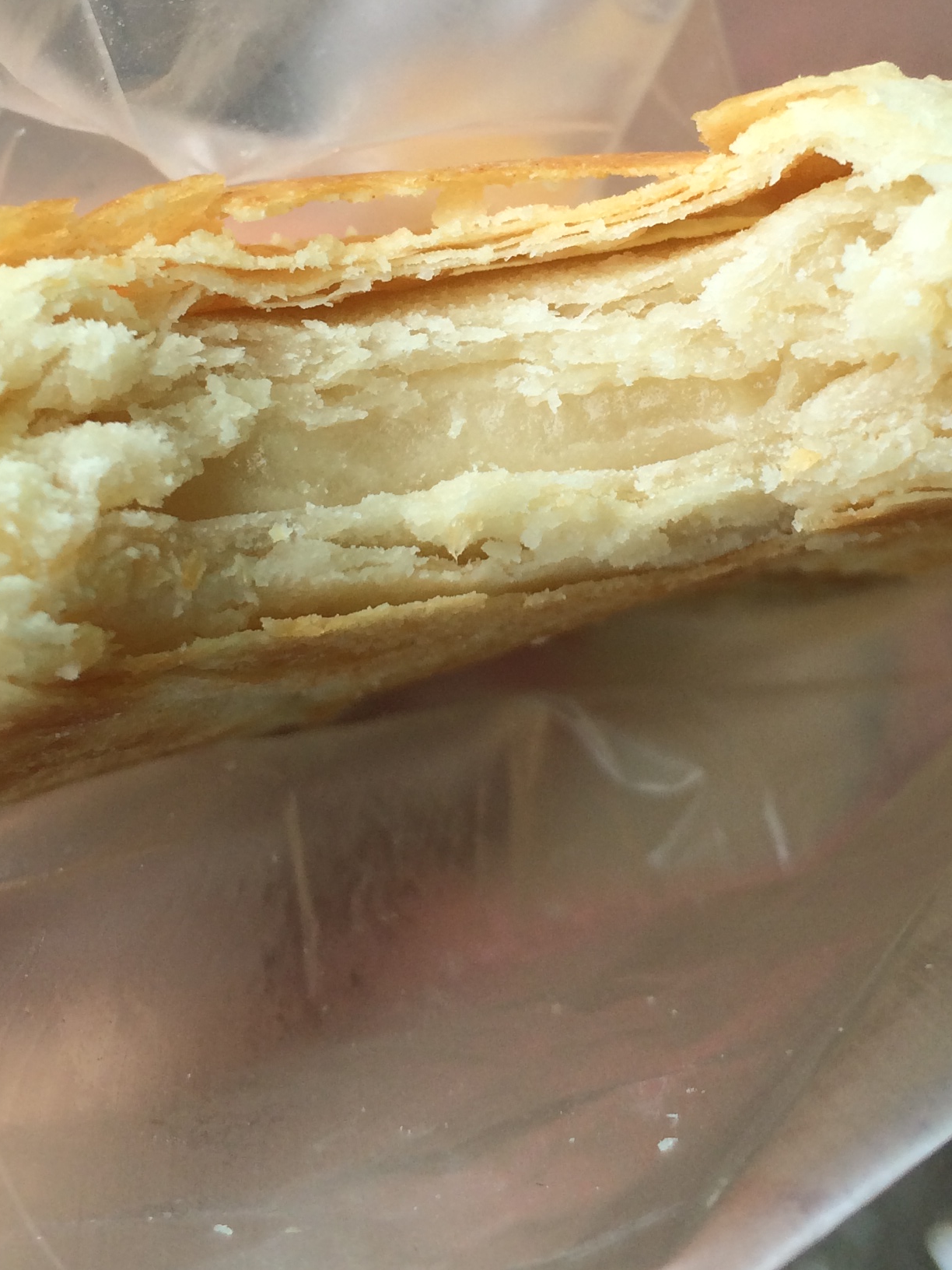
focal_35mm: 60
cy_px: 229
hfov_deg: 24.3
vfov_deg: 31.2
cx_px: 611
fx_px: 2200
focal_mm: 4.12
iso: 32
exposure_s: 1/612
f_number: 2.2
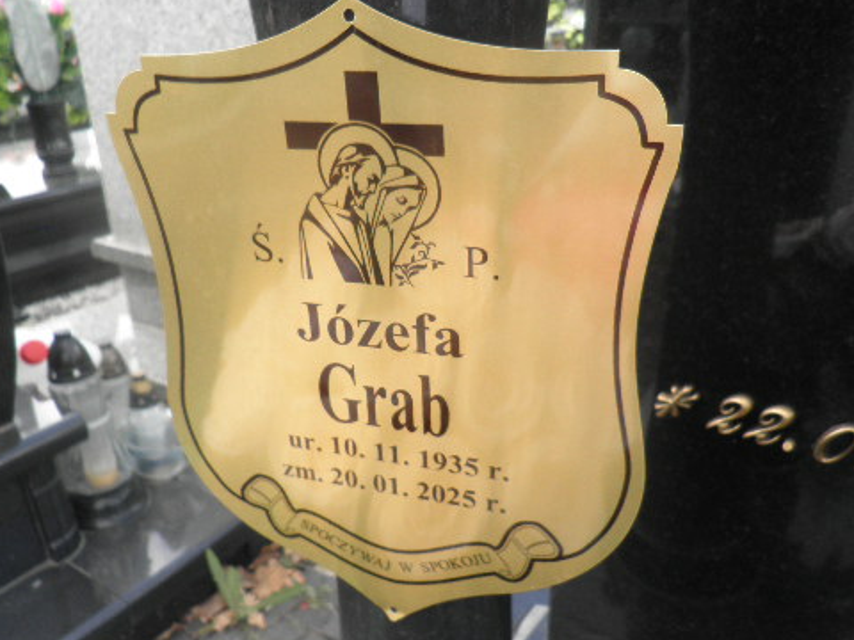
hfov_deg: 56.8
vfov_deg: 44.1
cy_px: 347
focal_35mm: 32
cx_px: 399
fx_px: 789
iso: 64
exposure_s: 1/160
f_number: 3.3
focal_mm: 4.3
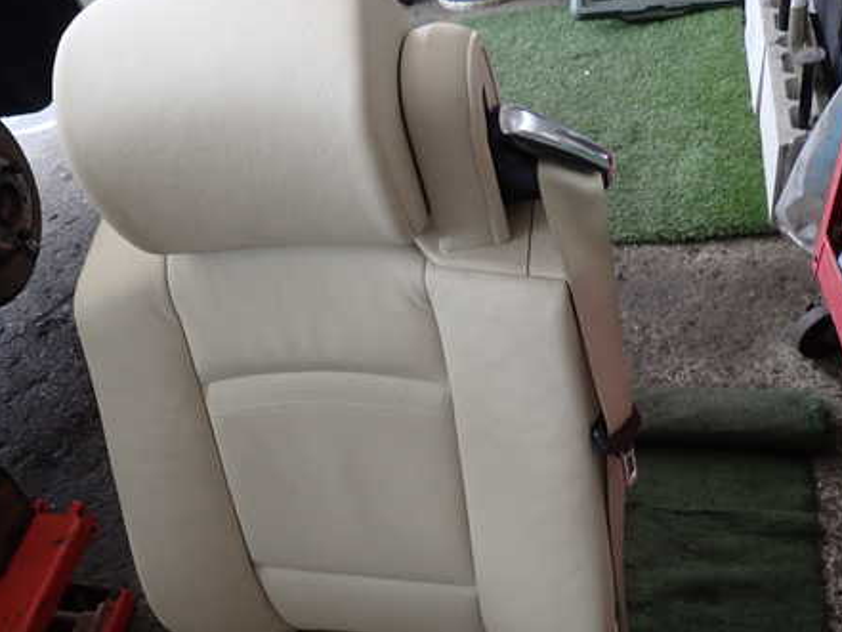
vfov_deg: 41.6
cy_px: 374
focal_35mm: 34
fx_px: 827
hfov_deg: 52.9
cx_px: 279
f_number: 2
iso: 100
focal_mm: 4.5
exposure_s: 1/100
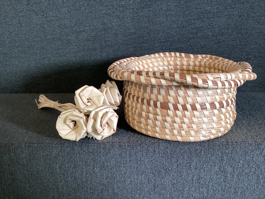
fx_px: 237
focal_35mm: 31
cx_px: 132
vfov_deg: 45.4
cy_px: 100
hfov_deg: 58.3
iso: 200
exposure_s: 1/60
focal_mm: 3.3
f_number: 2.4
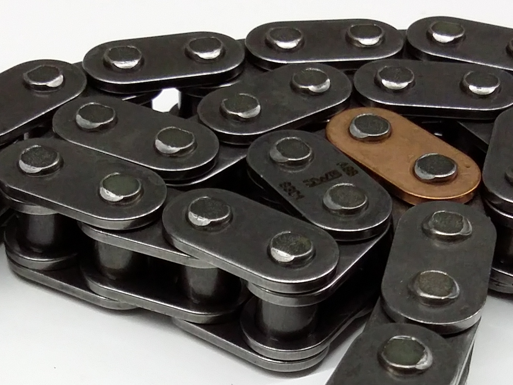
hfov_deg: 24.7
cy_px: 382
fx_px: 1171
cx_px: 240
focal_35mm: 79
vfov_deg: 18.2
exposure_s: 1/17
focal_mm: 3.4
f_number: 2.4
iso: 160
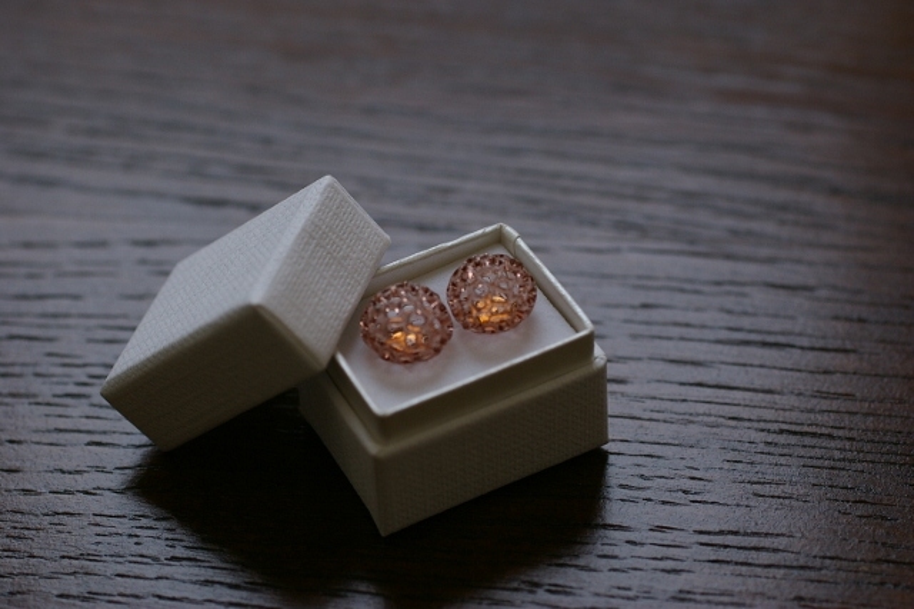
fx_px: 1903
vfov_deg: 18.2
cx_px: 457
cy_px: 304
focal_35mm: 75
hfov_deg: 27.0
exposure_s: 1/125
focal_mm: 50
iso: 200
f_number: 4.5
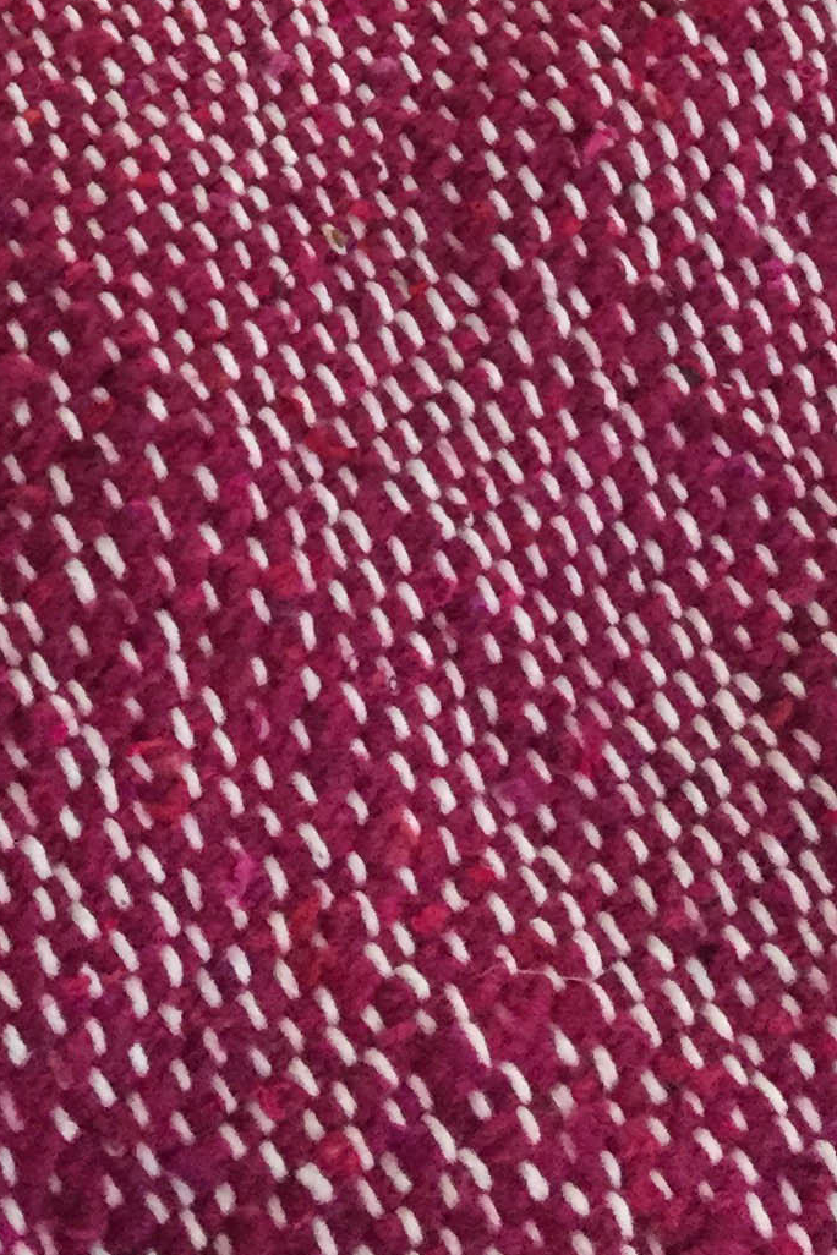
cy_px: -684
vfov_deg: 18.5
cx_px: 122
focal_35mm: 96
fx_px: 3348
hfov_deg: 14.1
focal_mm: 4.15
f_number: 2.2
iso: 250
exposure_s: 1/20
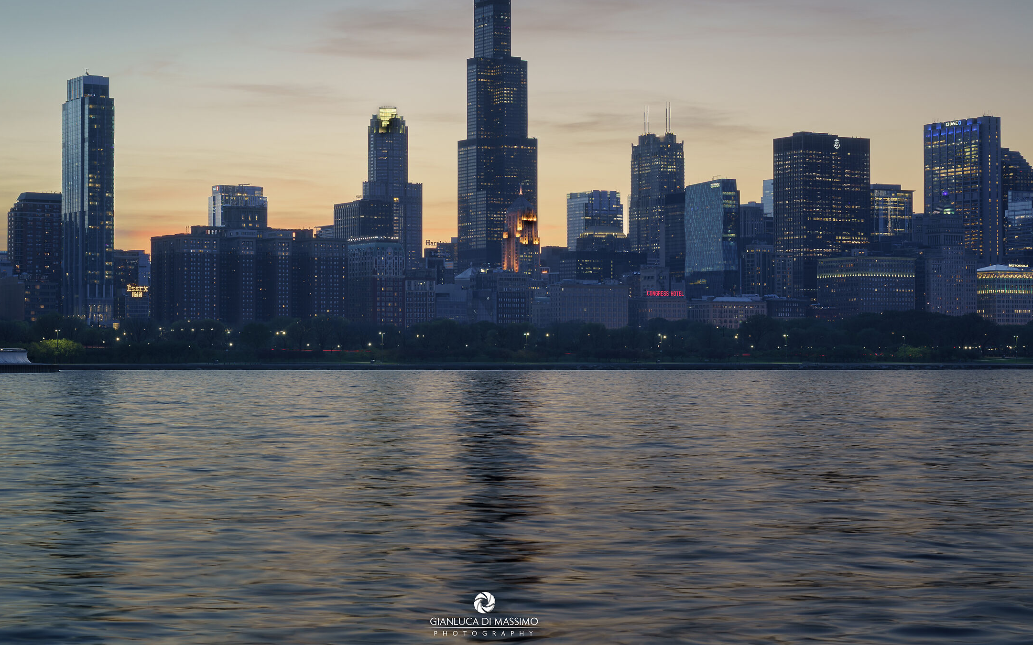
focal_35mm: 77
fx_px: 2167
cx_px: 484
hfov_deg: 26.8
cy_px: 266
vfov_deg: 16.9
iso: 100
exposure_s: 1.6
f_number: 11
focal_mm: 68
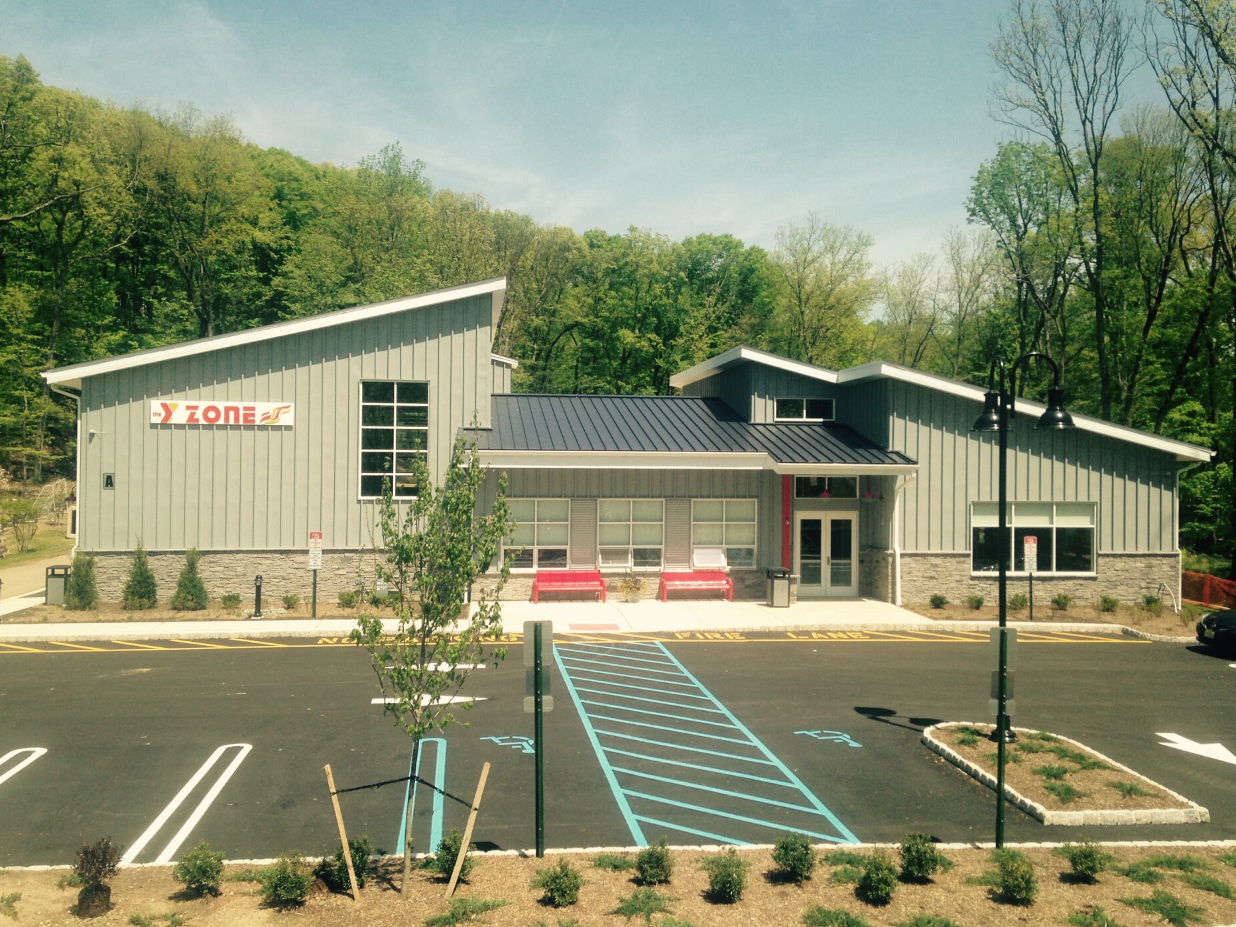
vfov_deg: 41.8
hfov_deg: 54.0
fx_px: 1214
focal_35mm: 34
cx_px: 617
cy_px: 467
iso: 50
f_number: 2.4
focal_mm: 4.12
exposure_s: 1/1323
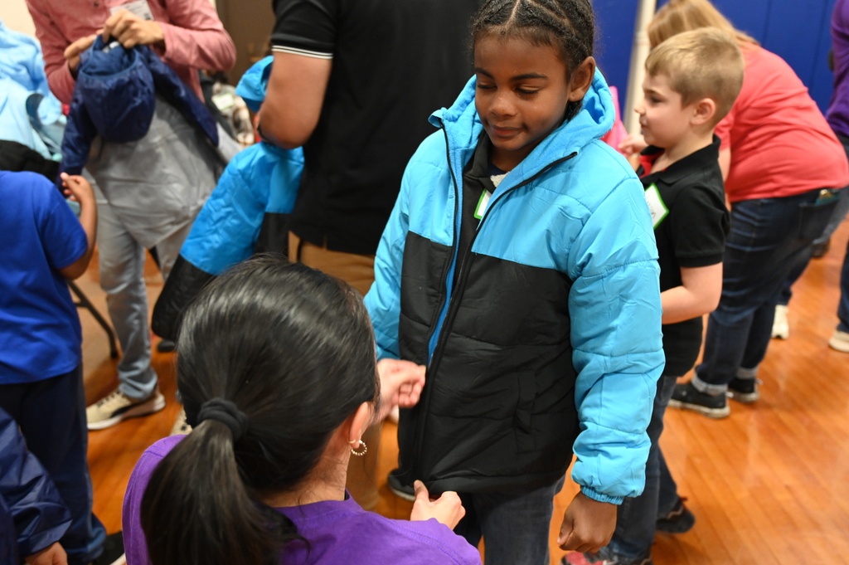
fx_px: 730
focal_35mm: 31
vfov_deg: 42.3
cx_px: 424
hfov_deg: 60.3
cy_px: 282
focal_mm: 31
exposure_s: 1/80
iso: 3200
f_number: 4
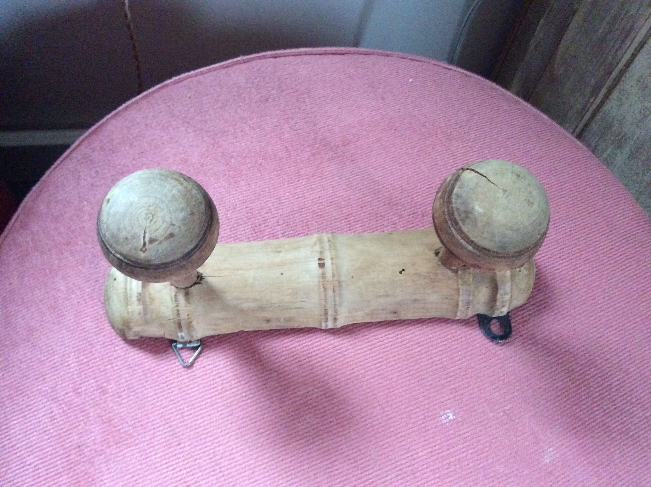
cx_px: 326
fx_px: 601
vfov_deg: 44.1
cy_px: 244
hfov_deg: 56.9
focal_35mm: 32
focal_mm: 3.3
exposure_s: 1/17
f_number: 2.4
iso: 500
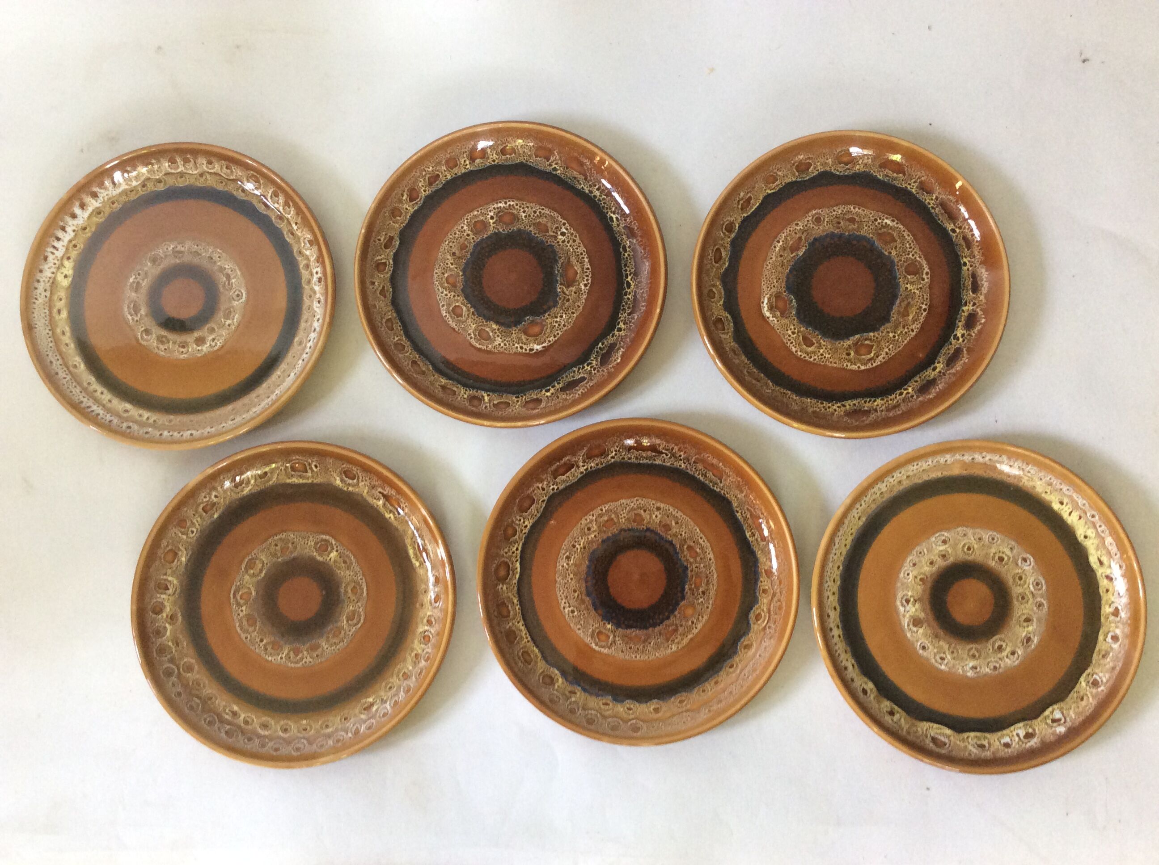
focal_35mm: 32
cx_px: 580
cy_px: 432
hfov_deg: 56.9
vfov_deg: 44.1
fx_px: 1070
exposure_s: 1/25
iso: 125
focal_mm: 3.3
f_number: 2.4
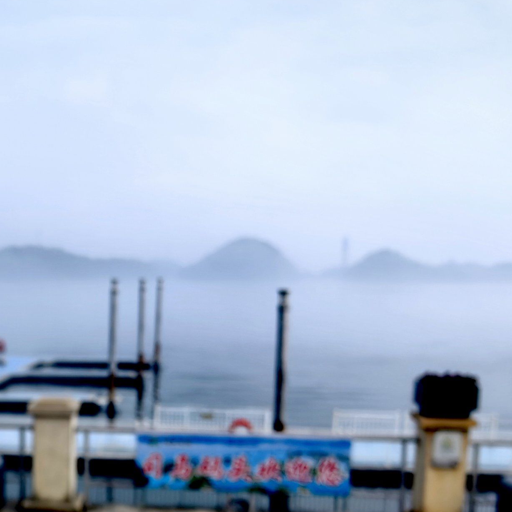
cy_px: 407
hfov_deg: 30.8
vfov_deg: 31.4
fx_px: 887
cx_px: 56
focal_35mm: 53
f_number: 2
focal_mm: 5.75
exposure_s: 1/2000
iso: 50
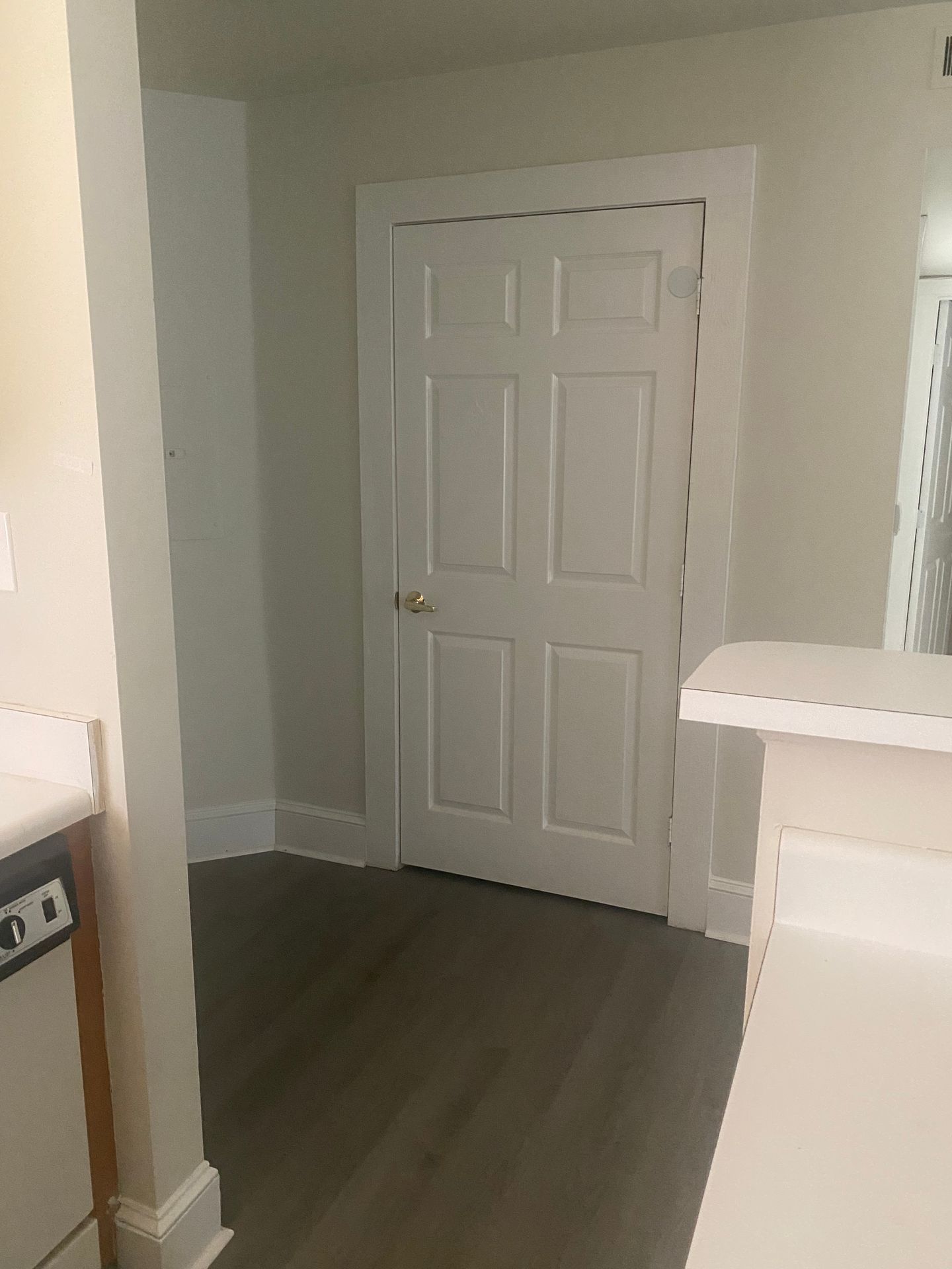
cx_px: 476
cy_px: 634
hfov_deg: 53.1
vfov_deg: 67.3
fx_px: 953
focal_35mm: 26
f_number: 1.8
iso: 500
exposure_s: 1/44
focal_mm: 4.25
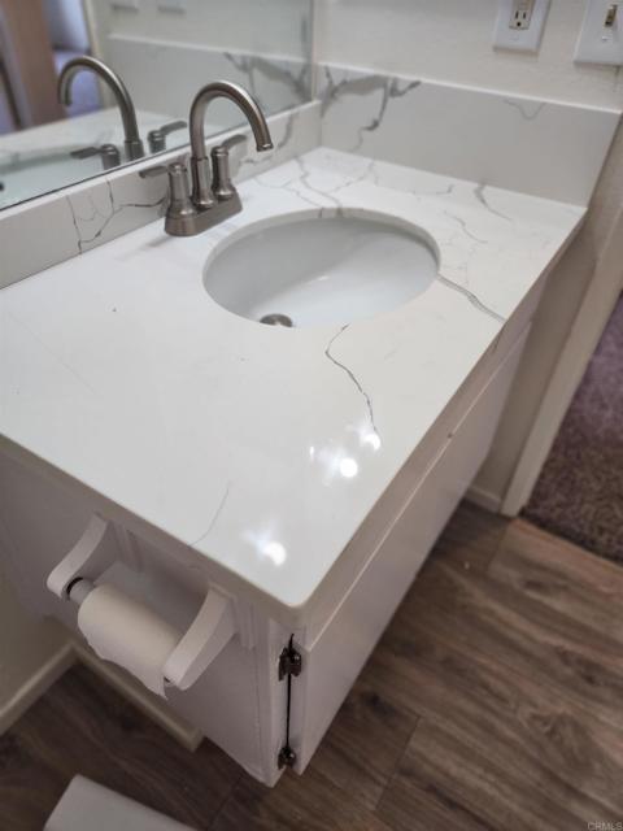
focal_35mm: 23
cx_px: 312
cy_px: 416
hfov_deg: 58.9
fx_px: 552
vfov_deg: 73.9
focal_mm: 6.4
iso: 125
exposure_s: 1/120
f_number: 1.8
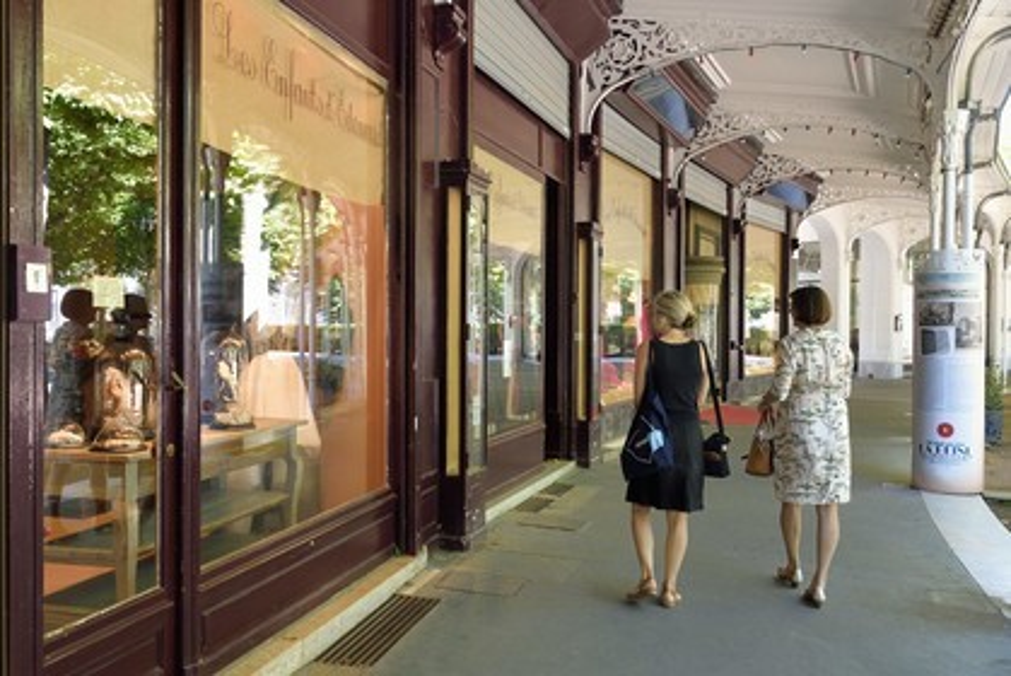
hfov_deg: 58.7
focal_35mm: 32
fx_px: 899
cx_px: 506
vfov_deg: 41.2
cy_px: 338
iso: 1250
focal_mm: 32
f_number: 8
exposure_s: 1/80
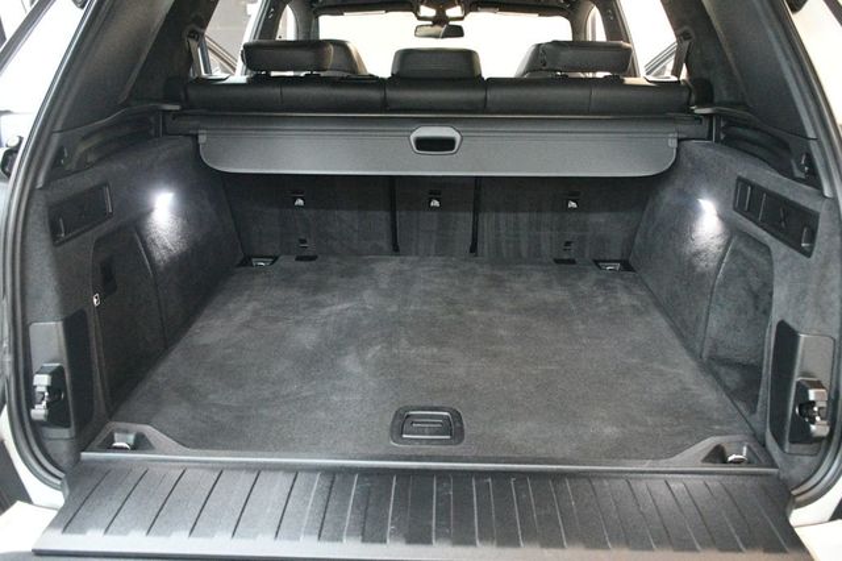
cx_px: 421
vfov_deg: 43.6
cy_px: 280
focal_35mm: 30
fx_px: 701
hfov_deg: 62.0
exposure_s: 1/60
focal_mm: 20
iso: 10000
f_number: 3.5
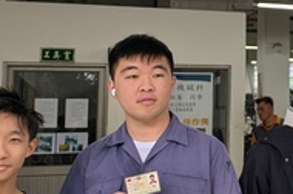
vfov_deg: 14.1
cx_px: 430
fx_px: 780
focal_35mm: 96
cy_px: 37
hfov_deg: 18.9
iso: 47
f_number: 1.89
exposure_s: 1/120
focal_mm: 5.43
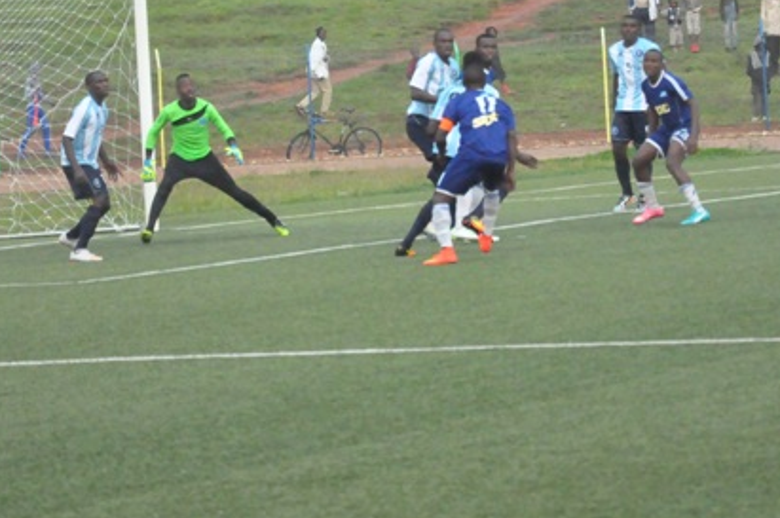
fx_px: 5948
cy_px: 125
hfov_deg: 7.5
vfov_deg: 5.0
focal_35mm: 275
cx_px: 475
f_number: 5.6
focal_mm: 105
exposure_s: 1/3200
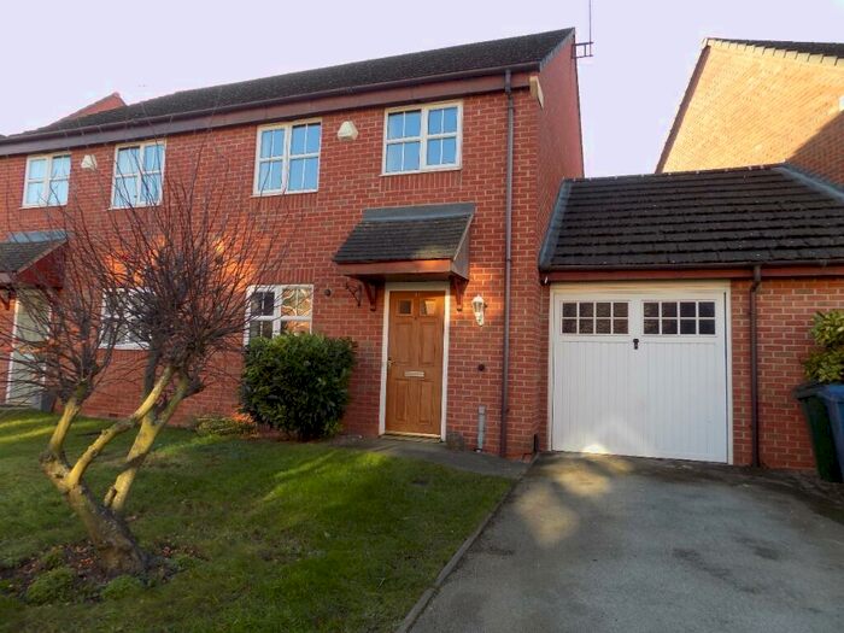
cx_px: 422
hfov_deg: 73.9
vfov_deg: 58.9
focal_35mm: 23
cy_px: 316
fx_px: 561
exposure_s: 1/125
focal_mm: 4
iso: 80
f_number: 3.1
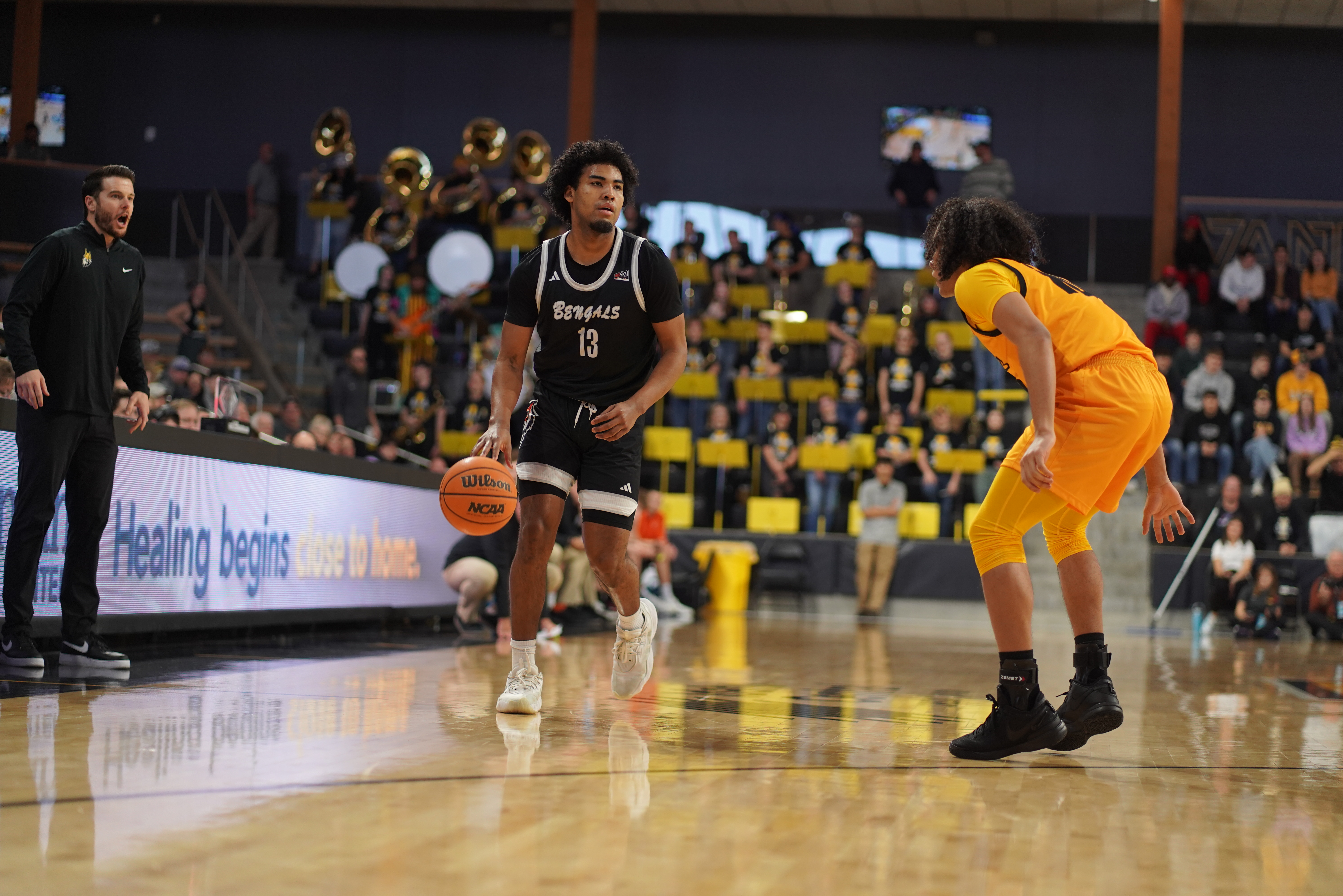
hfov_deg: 23.9
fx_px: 3171
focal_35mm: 85
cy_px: 448
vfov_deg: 16.1
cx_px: 672
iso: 1000
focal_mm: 85
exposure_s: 1/1250
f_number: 2
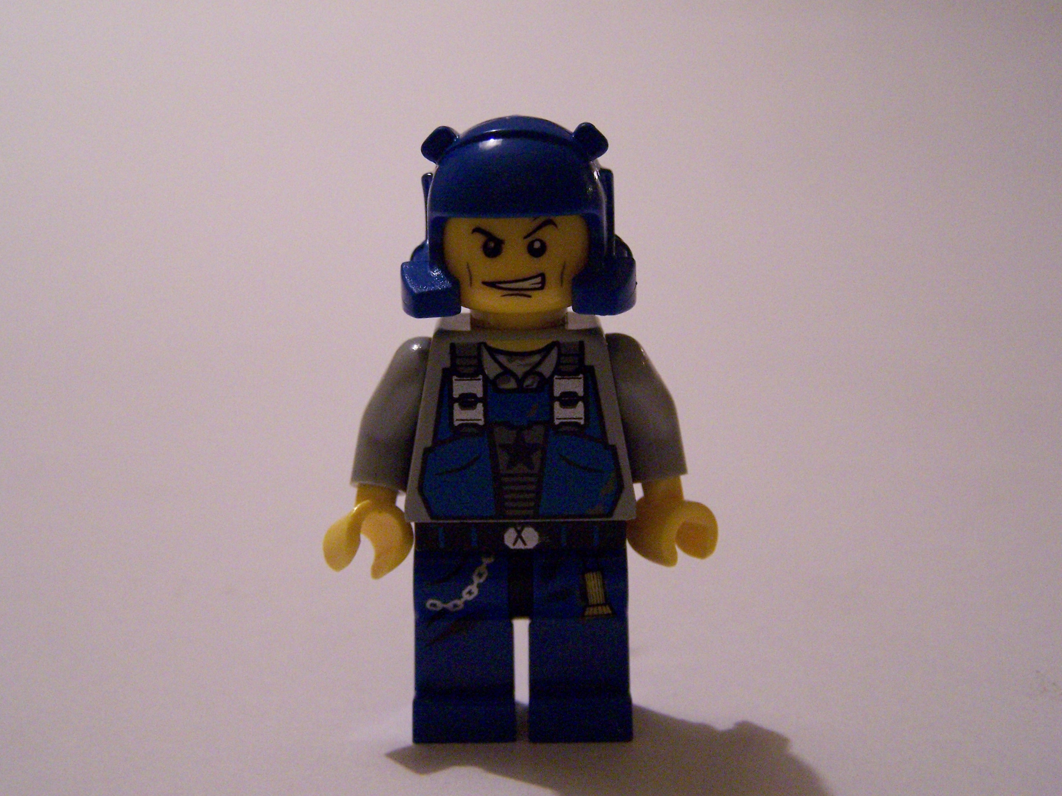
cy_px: 398
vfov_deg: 28.6
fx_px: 1565
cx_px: 531
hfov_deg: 37.5
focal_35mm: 51
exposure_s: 1/30
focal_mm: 8.5
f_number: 3
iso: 400
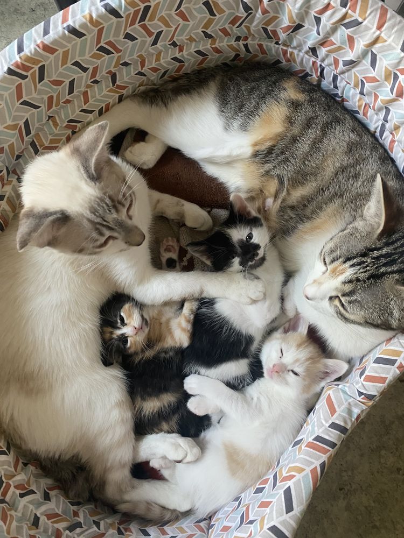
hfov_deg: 53.1
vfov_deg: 67.3
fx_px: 405
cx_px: 202
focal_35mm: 26
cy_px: 269
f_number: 1.8
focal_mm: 4.25
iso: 320
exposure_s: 1/60
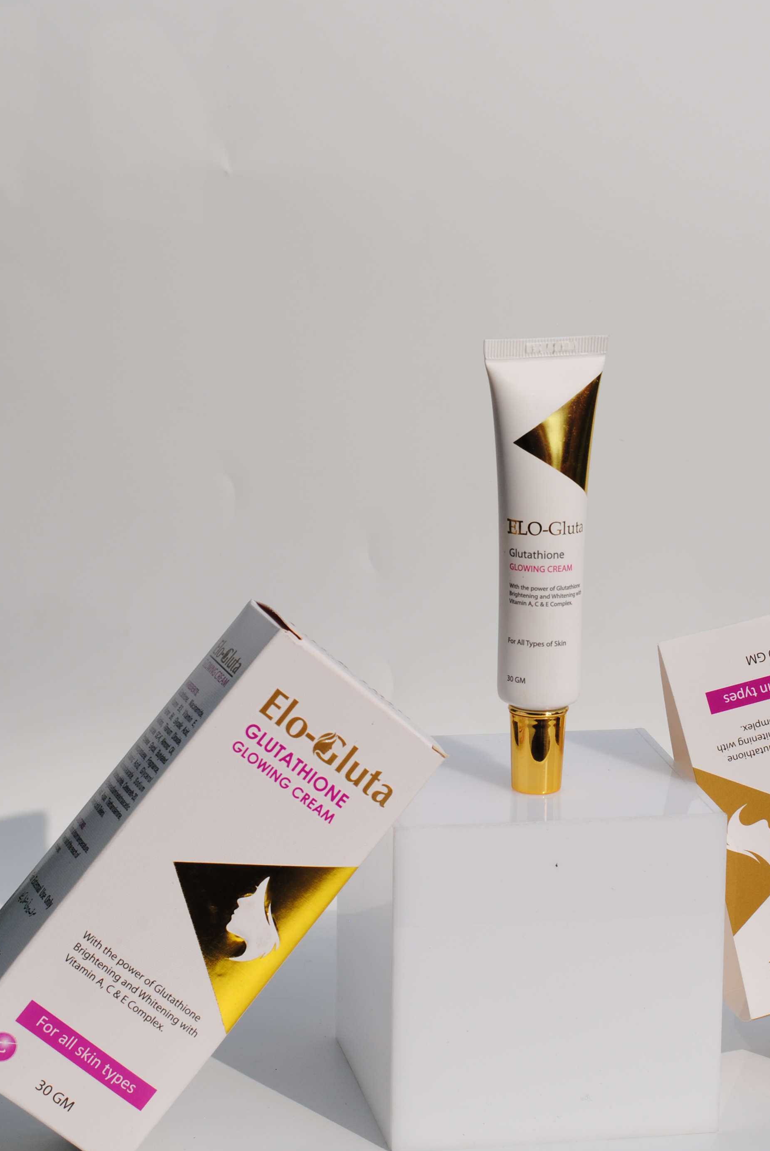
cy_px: 490
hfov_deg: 13.1
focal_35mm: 105
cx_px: 496
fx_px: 3360
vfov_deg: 19.4
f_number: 9
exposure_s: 1/320
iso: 100
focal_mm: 50
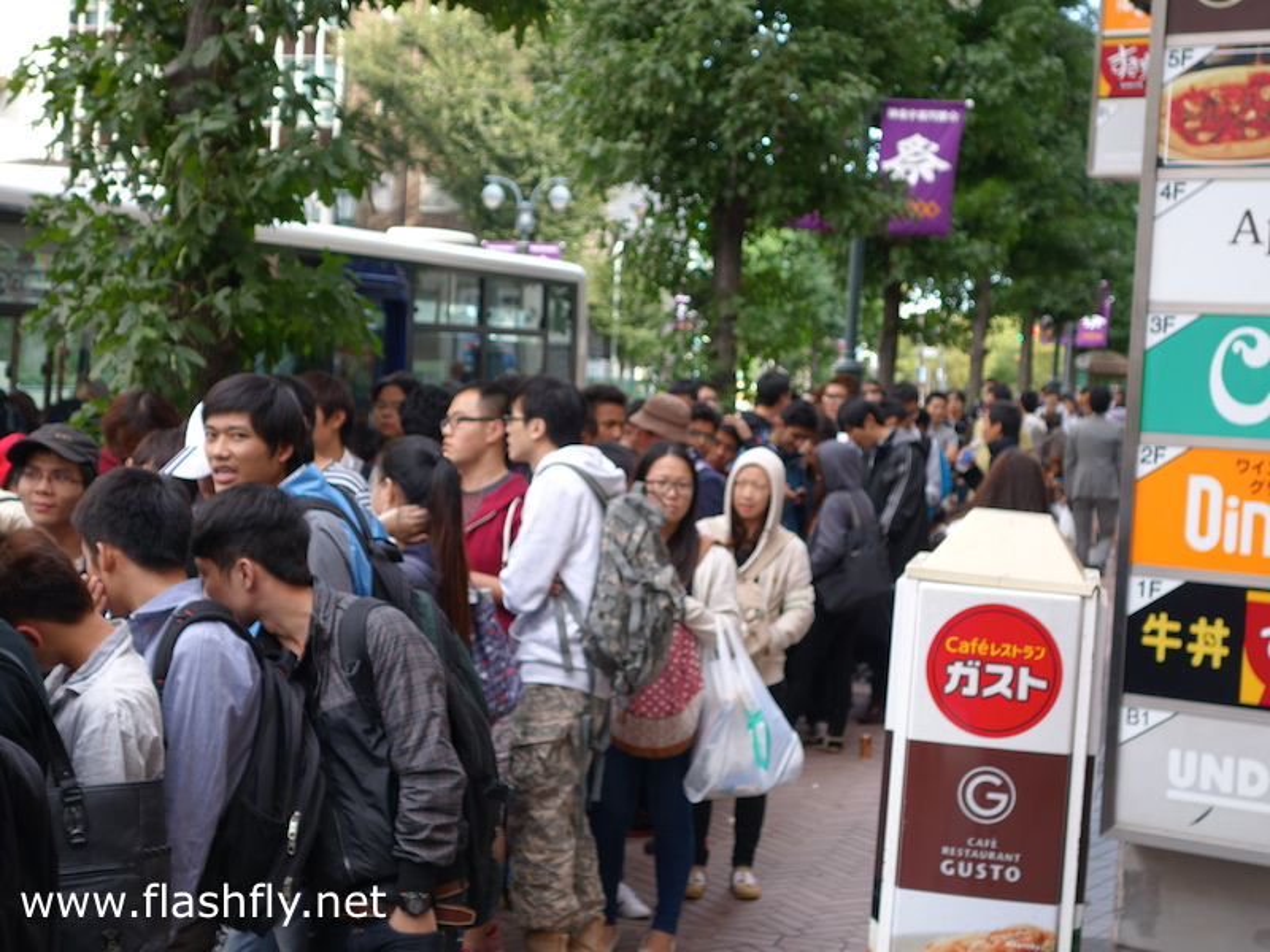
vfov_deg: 26.1
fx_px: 2055
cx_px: 635
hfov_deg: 34.3
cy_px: 476
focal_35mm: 56
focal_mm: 20.85
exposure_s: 1/100
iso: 160
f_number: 3.5
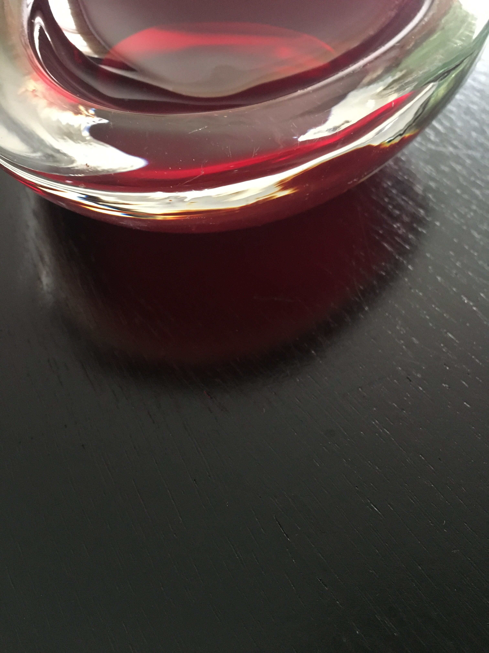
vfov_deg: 61.7
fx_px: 546
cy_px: 326
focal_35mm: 29
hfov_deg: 48.2
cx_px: 244
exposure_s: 1/17
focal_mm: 4.15
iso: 250
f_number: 2.2
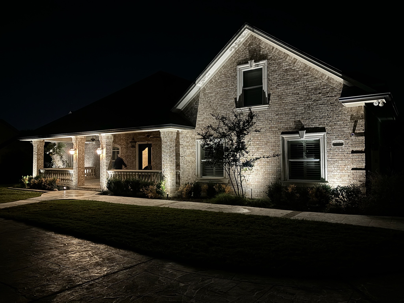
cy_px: 152
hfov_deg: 67.3
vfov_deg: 53.1
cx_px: 202
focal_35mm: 26
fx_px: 303
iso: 640
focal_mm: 5.96
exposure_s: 1/12
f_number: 1.6
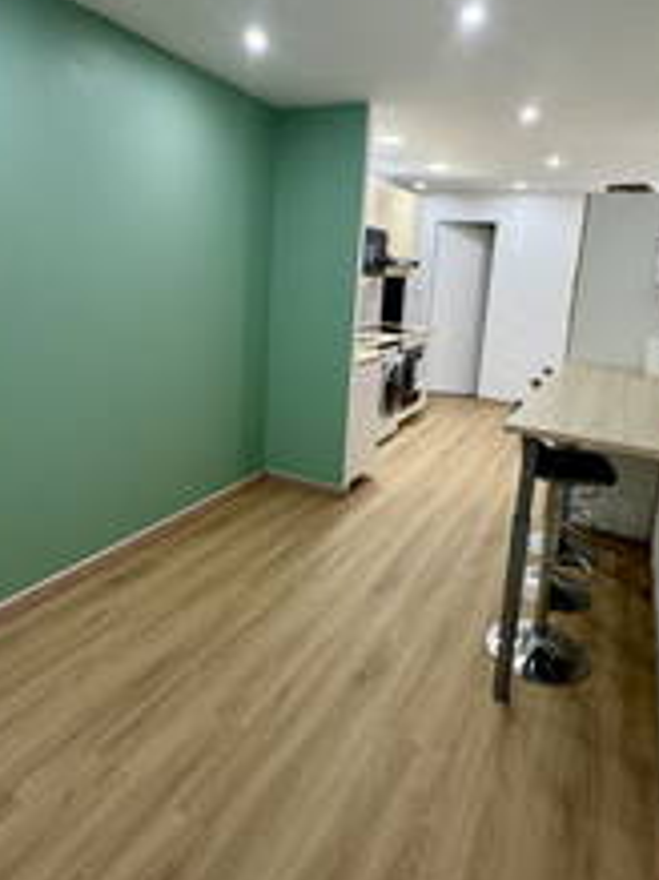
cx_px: 350
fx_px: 584
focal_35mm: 23
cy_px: 382
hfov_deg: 58.8
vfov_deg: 73.6
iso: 125
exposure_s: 1/100
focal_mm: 2.22
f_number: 2.2
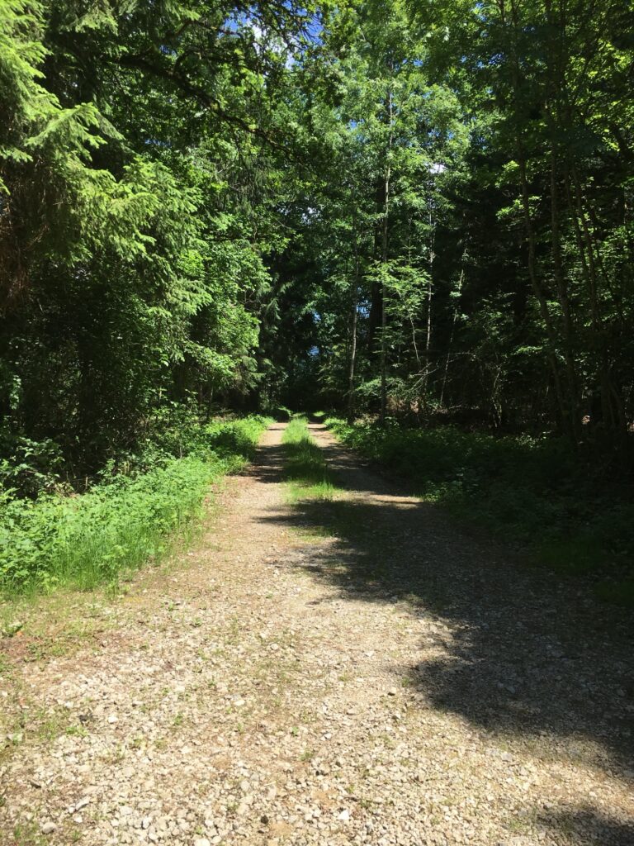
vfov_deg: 61.7
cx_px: 317
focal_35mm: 29
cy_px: 423
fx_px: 708
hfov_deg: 48.2
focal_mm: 4.15
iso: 25
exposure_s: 1/950
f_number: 2.2
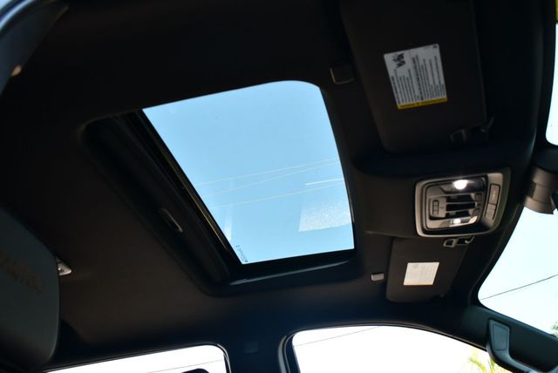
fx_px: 558
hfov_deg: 53.1
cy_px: 186
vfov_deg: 36.9
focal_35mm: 36
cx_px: 279
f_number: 3.5
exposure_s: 1/250
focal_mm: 18
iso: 400
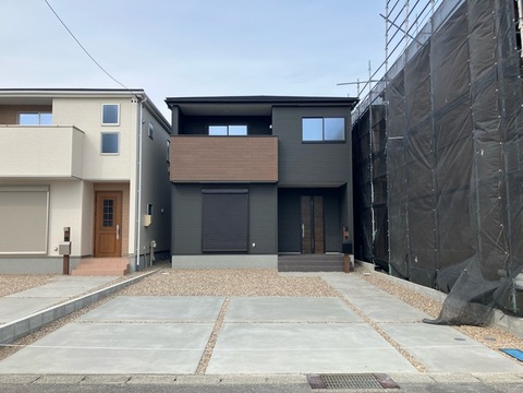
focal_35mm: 28
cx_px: 262
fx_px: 423
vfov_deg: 49.7
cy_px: 196
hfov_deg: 63.4
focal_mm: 3.99
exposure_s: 1/1279
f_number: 1.8
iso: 32
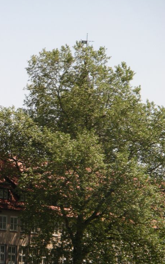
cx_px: -13
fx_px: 2015
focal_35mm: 280
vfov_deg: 7.5
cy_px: 135
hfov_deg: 4.7
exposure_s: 1/500
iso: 64
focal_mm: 39
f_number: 4.6
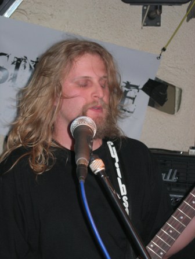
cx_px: 98
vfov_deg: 17.4
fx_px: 849
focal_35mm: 113
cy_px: 130
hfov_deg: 13.1
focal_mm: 23.4
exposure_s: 1/60.1
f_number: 4.9
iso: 102
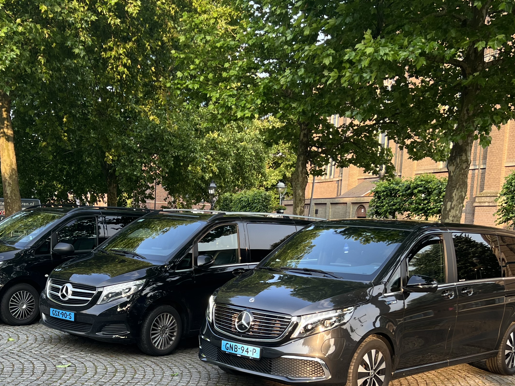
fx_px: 729
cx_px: 194
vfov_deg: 29.1
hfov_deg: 38.7
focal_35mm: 49
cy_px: 301
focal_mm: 5.7
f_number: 1.5
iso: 40
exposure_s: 1/171
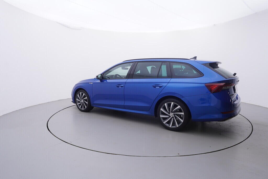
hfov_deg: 77.3
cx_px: 134
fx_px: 168
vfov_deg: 56.2
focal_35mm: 22
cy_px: 90
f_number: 5
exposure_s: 1/80
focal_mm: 15
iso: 200
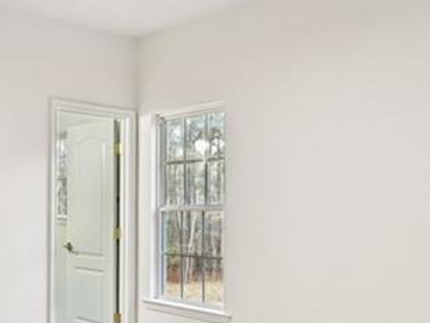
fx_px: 559
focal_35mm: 45
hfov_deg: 41.3
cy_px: 207
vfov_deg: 32.0
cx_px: 132
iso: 360
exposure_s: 1/15
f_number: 8
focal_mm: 14
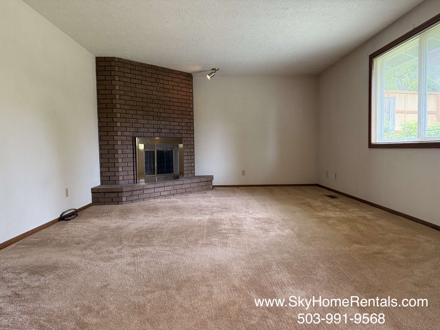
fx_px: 305
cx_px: 220
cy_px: 165
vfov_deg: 56.8
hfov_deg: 71.6
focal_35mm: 24
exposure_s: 1/60
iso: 250
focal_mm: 6.76
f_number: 1.78
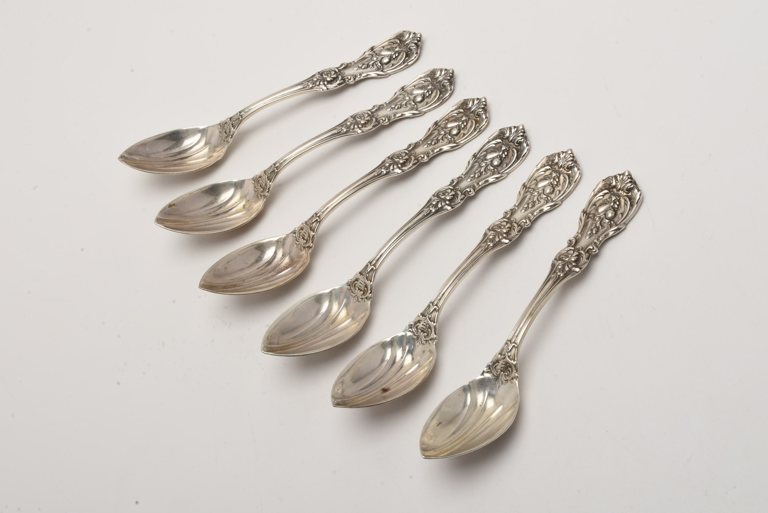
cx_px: 384
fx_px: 1409
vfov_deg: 20.6
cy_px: 256
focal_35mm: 66
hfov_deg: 30.5
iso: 100
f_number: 25
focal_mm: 44
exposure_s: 1/125
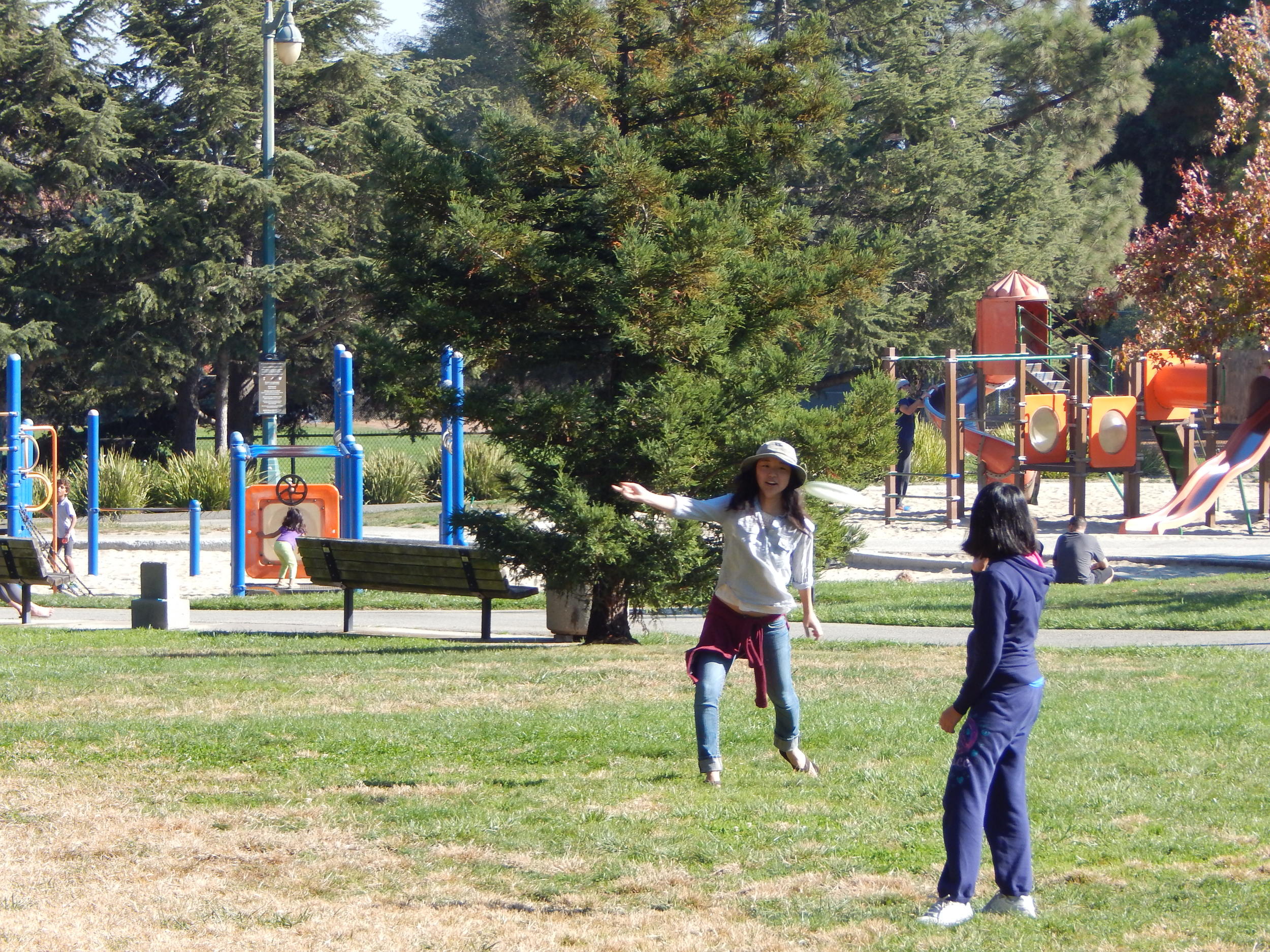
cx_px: 635
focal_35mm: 207
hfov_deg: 9.6
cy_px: 476
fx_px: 7594
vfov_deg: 7.2
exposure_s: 1/250
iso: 125
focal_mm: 37.1
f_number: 5.4
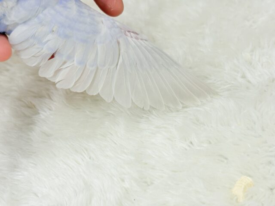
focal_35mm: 52
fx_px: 413
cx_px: 138
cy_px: 103
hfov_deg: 36.8
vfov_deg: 28.0
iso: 50
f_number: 1.6
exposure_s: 1/100
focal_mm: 5.96
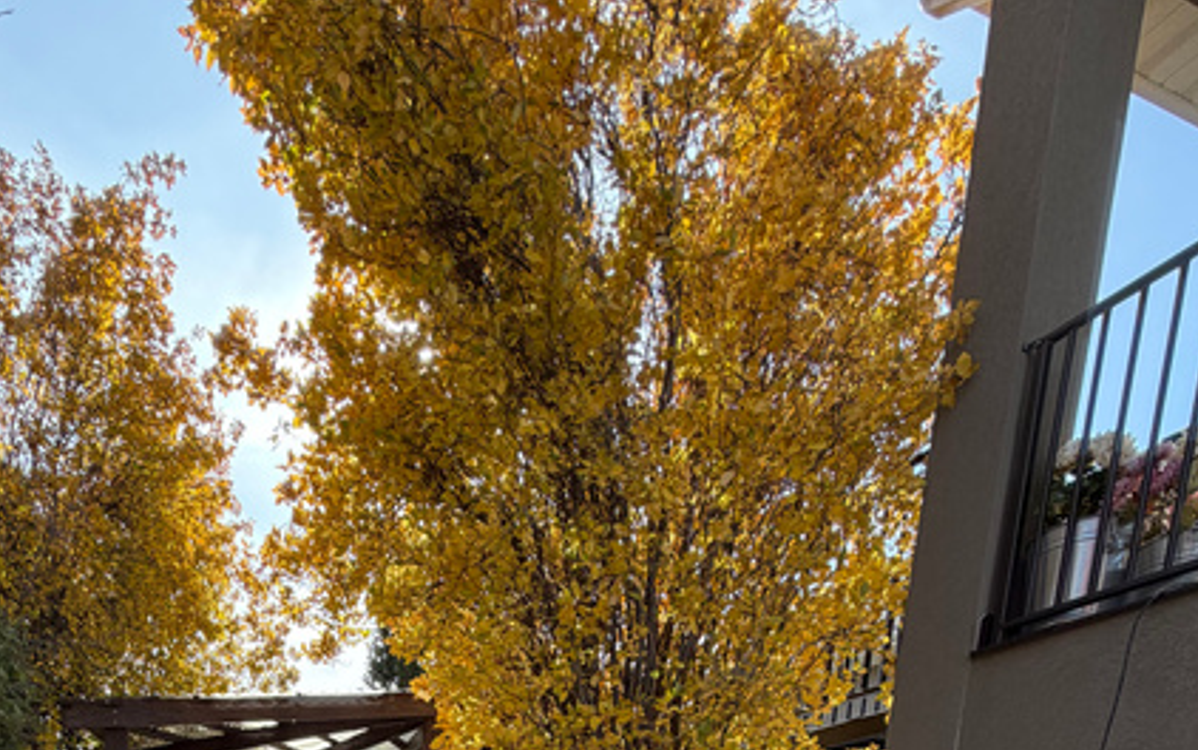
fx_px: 882
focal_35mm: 27
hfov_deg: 66.4
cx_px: 395
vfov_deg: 30.2
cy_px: 1082
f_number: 2.2
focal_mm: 2.22
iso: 40
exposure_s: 1/239
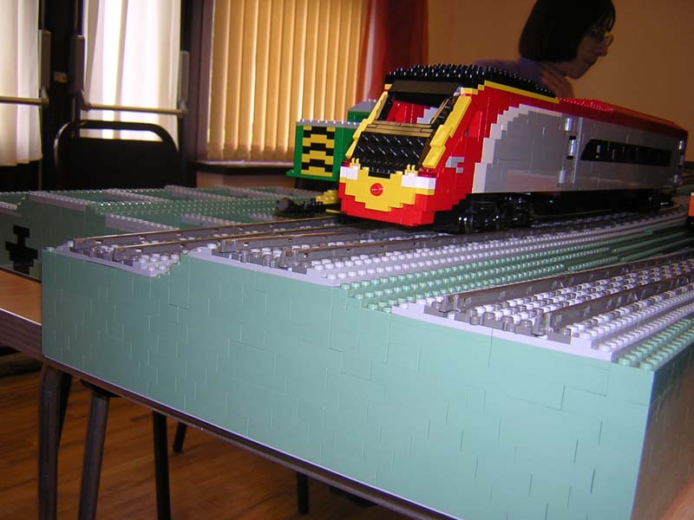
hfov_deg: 51.4
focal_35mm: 36
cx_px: 347
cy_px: 260
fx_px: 722
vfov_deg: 39.7
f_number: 2.6
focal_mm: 4.7
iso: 100
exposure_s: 1/60.1
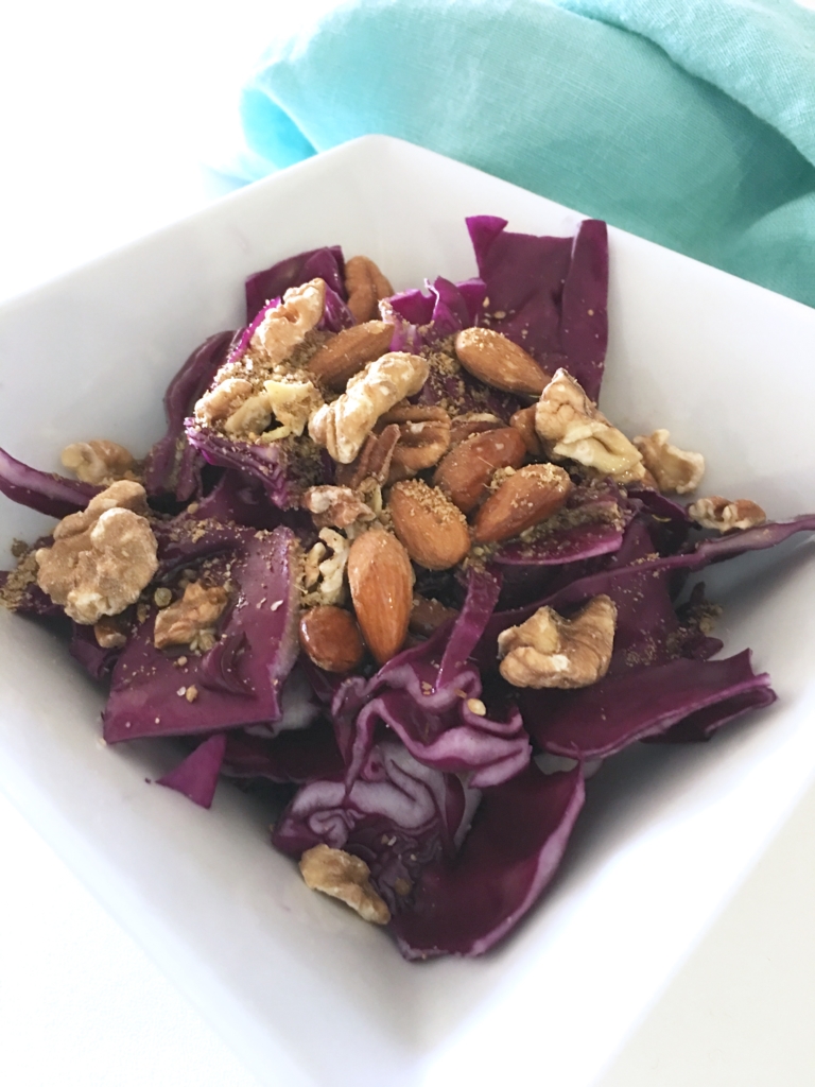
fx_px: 910
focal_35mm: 29
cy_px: 544
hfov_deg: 48.2
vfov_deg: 61.7
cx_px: 408
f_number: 2.2
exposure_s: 1/8
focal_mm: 4.15
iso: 80
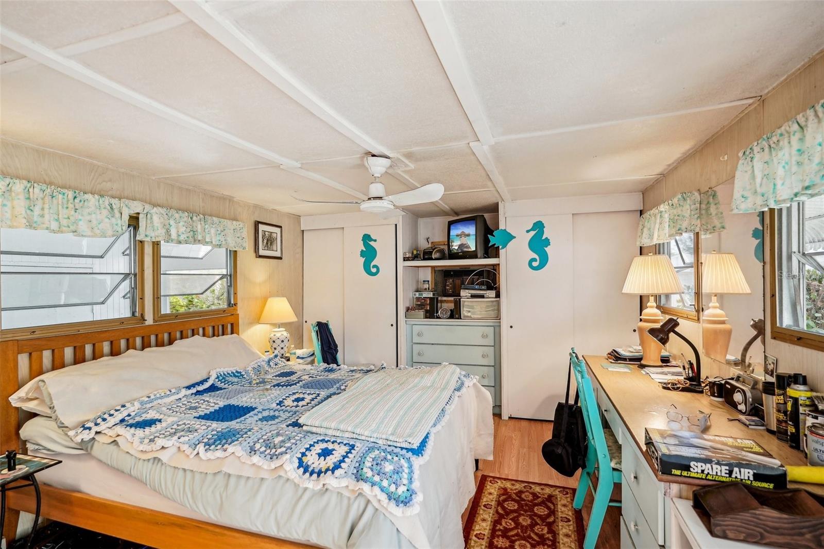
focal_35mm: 16
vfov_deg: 73.7
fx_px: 366
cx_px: 412
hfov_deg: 96.7
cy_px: 274
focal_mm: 16
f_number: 4
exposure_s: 1/60
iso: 400
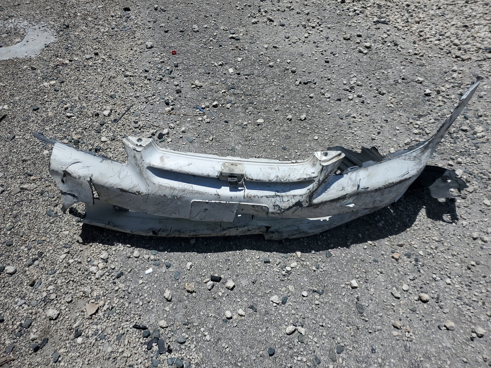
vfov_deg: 53.1
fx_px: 369
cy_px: 184
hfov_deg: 67.3
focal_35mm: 26
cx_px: 246
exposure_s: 1/10000
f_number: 1.5
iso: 51
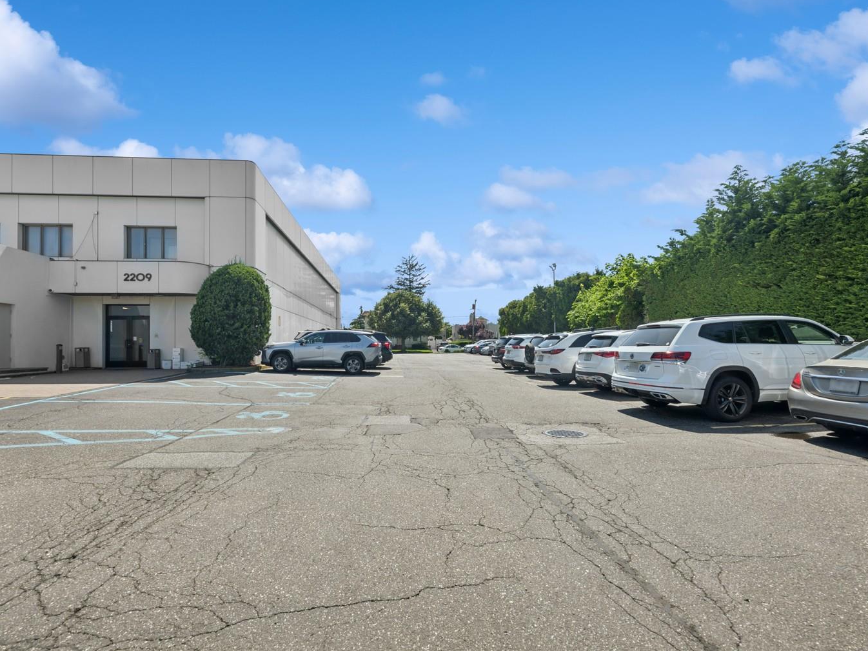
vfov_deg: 78.1
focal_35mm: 16
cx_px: 422
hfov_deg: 94.5
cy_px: 339
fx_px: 401
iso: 100
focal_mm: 14
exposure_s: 1/250
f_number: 11
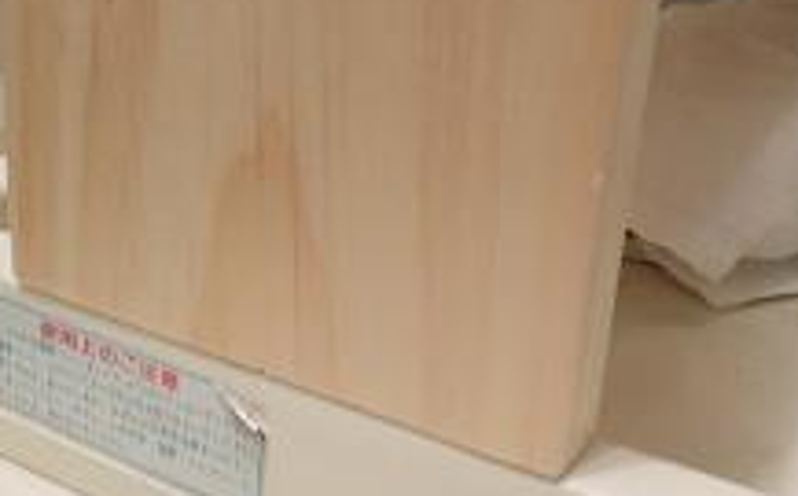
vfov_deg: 27.3
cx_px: 471
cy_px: 202
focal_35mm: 47
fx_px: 1021
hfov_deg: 42.5
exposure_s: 1/8
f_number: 2.8
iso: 560
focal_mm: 4.3
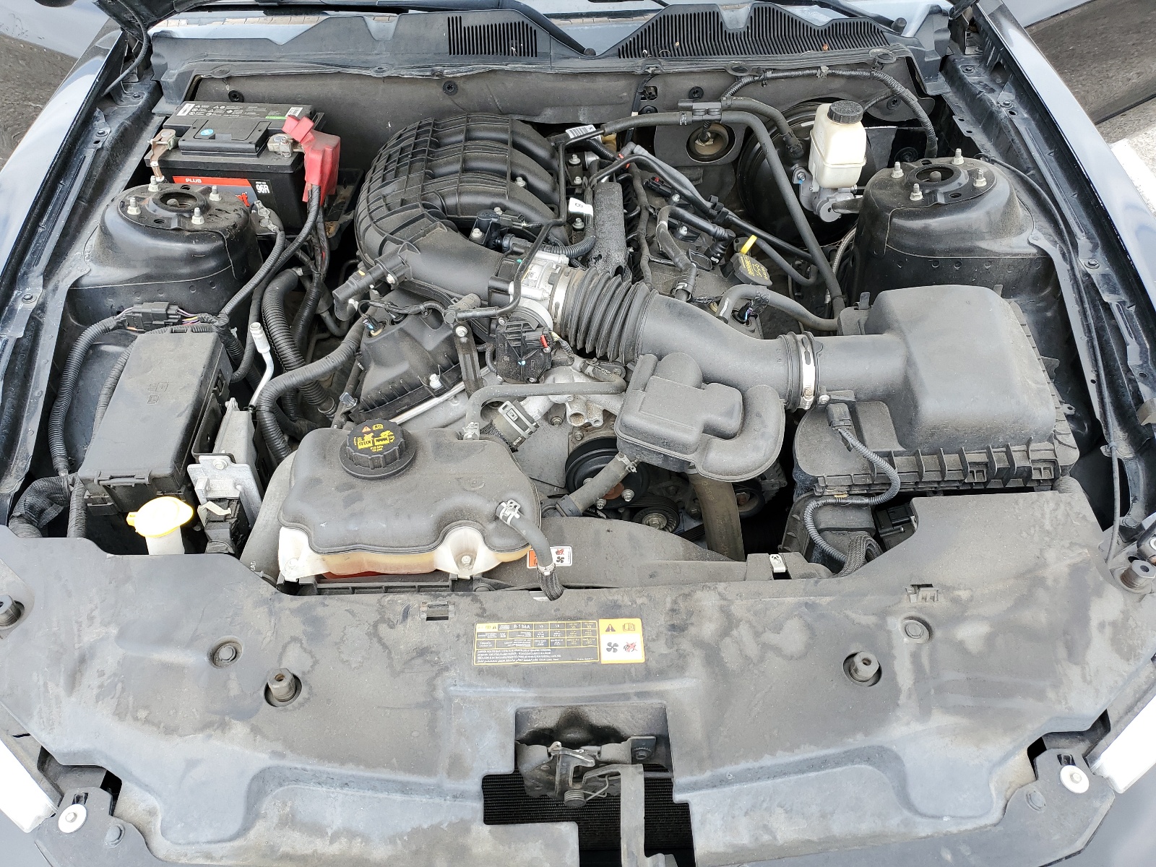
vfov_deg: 53.1
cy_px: 434
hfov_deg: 67.3
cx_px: 578
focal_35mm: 26
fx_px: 868
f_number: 1.5
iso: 50
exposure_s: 1/385
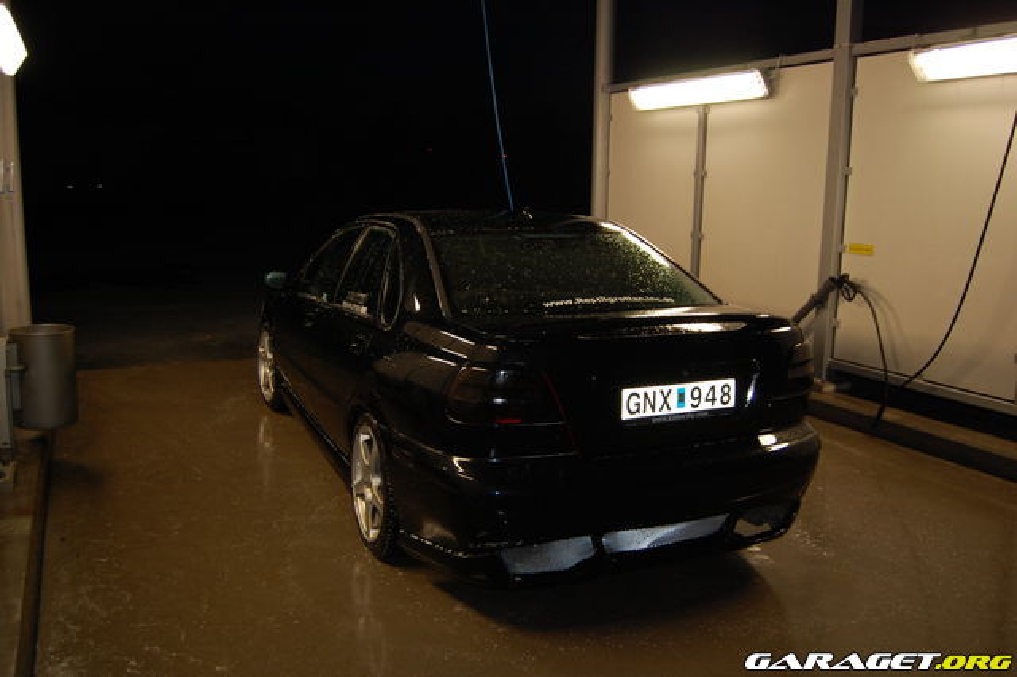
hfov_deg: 62.0
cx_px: 508
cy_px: 338
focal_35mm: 30
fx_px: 847
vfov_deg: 43.6
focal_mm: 20
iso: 400
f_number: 3.8
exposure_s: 1/60
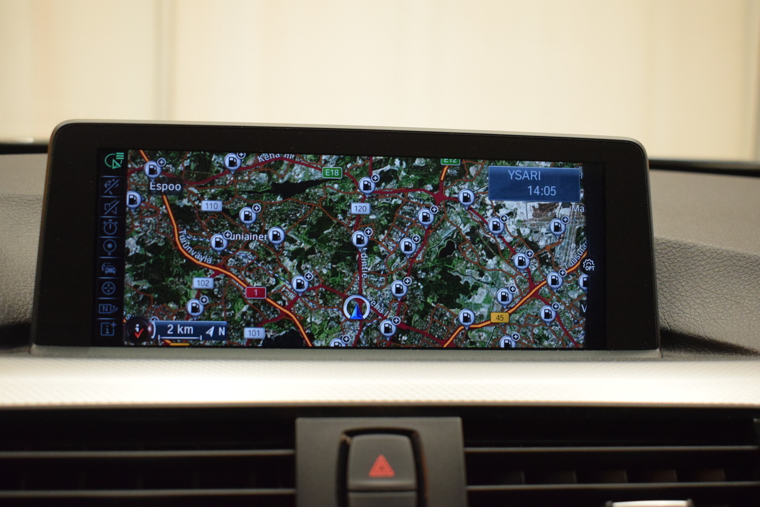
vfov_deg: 28.9
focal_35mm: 46
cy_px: 254
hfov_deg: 42.3
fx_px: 982
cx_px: 380
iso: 2500
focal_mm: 31
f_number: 4.2
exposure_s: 1/60
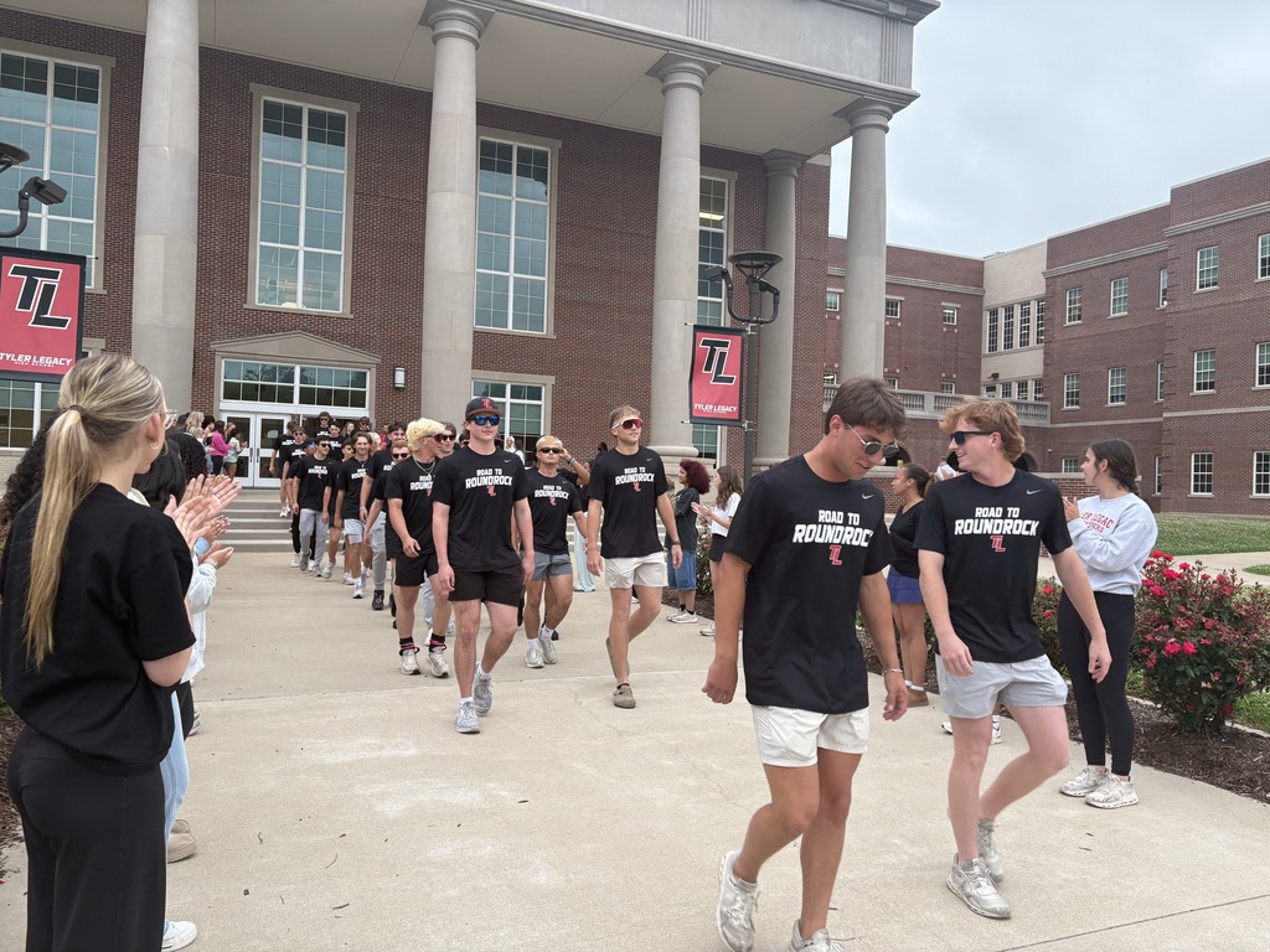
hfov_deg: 67.3
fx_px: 954
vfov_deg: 53.1
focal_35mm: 26
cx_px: 635
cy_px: 476
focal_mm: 5.96
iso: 64
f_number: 1.6
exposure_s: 1/121
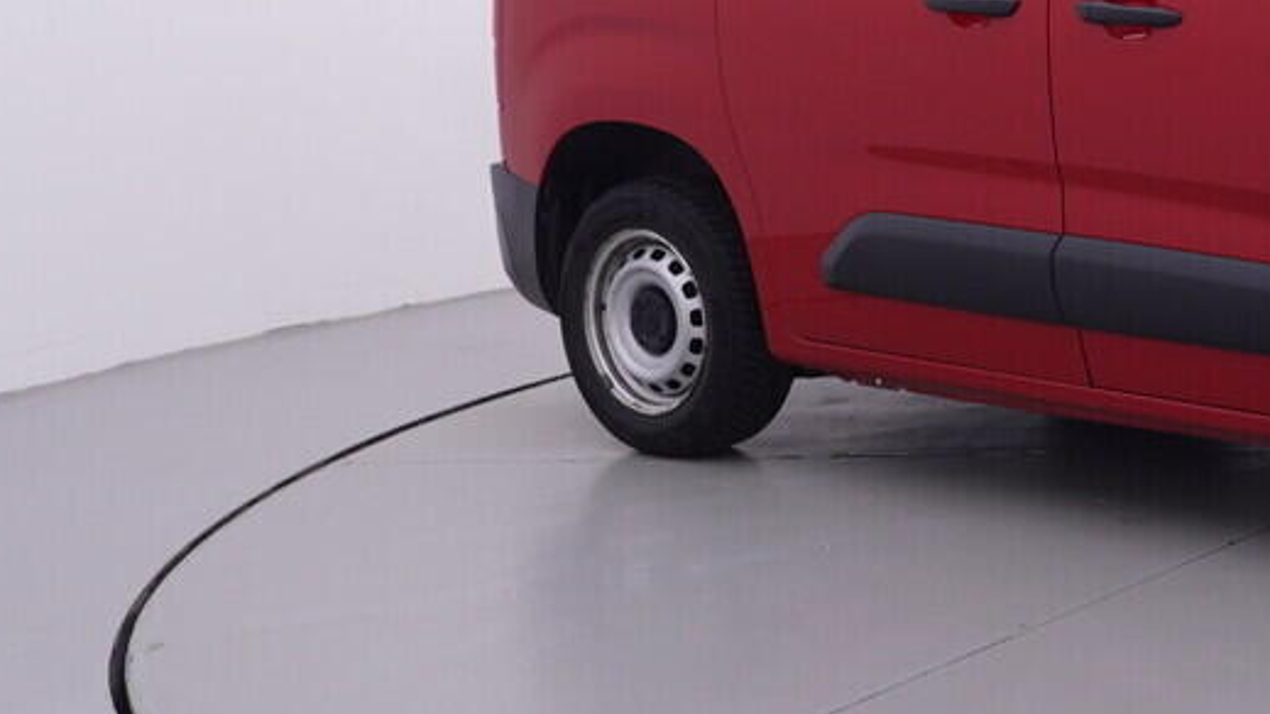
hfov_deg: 28.6
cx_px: 1456
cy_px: 156
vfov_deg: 18.3
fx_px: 2204
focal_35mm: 65
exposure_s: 1/80
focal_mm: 15
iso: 200
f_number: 5
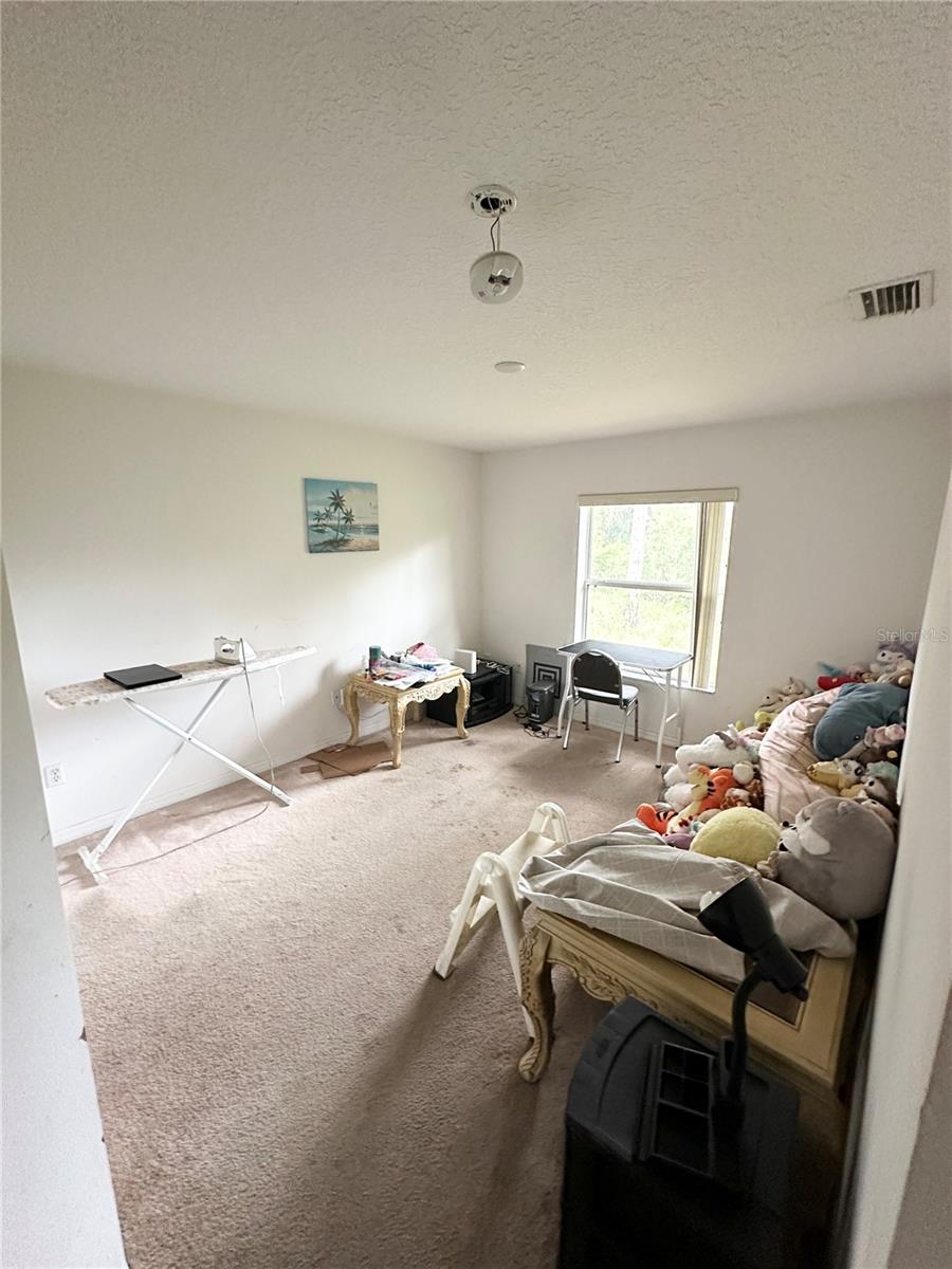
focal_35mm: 14
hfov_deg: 85.7
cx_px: 476
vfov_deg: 102.1
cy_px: 634
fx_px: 513
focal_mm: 2.22
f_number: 2.2
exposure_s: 1/60
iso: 640
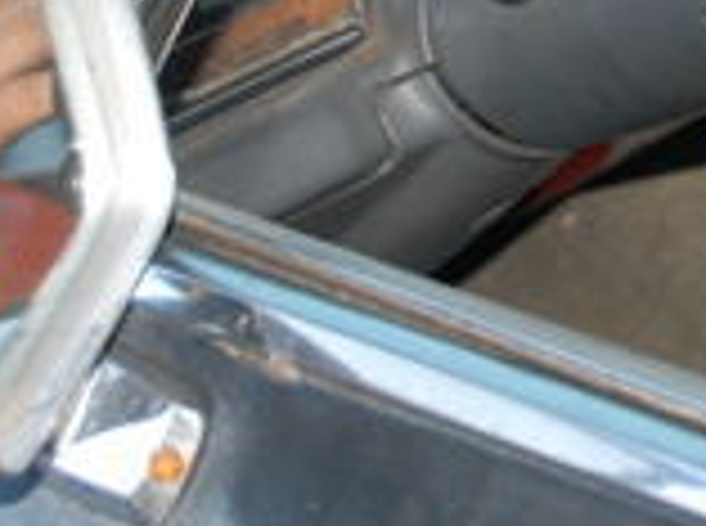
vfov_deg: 4.5
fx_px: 6592
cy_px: -193
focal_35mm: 324
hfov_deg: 6.1
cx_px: 1025
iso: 400
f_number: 5.6
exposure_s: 1/60
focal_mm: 55
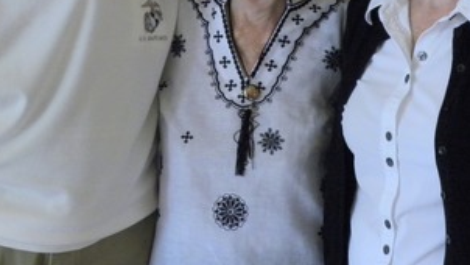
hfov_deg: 25.6
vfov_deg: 14.3
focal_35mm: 83
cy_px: -4
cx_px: 230
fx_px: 1035
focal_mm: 8.2
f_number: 3.2
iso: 400
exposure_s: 1/47
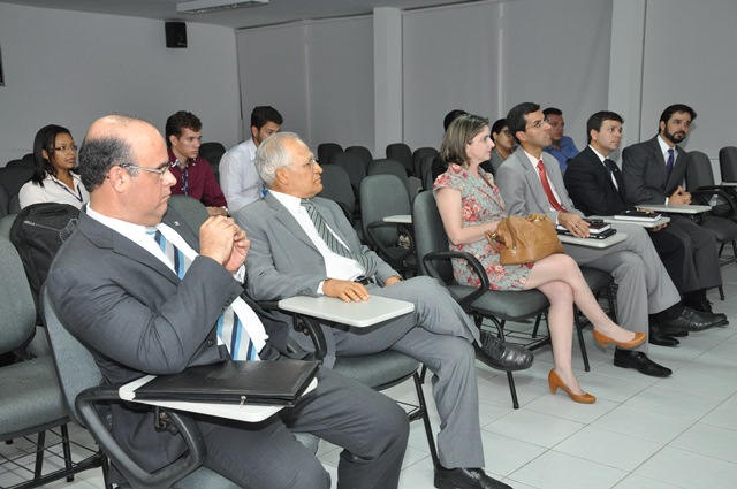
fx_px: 797
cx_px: 368
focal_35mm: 39
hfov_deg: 49.6
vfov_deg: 34.1
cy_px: 244
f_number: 5.6
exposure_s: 1/60
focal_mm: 26
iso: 800
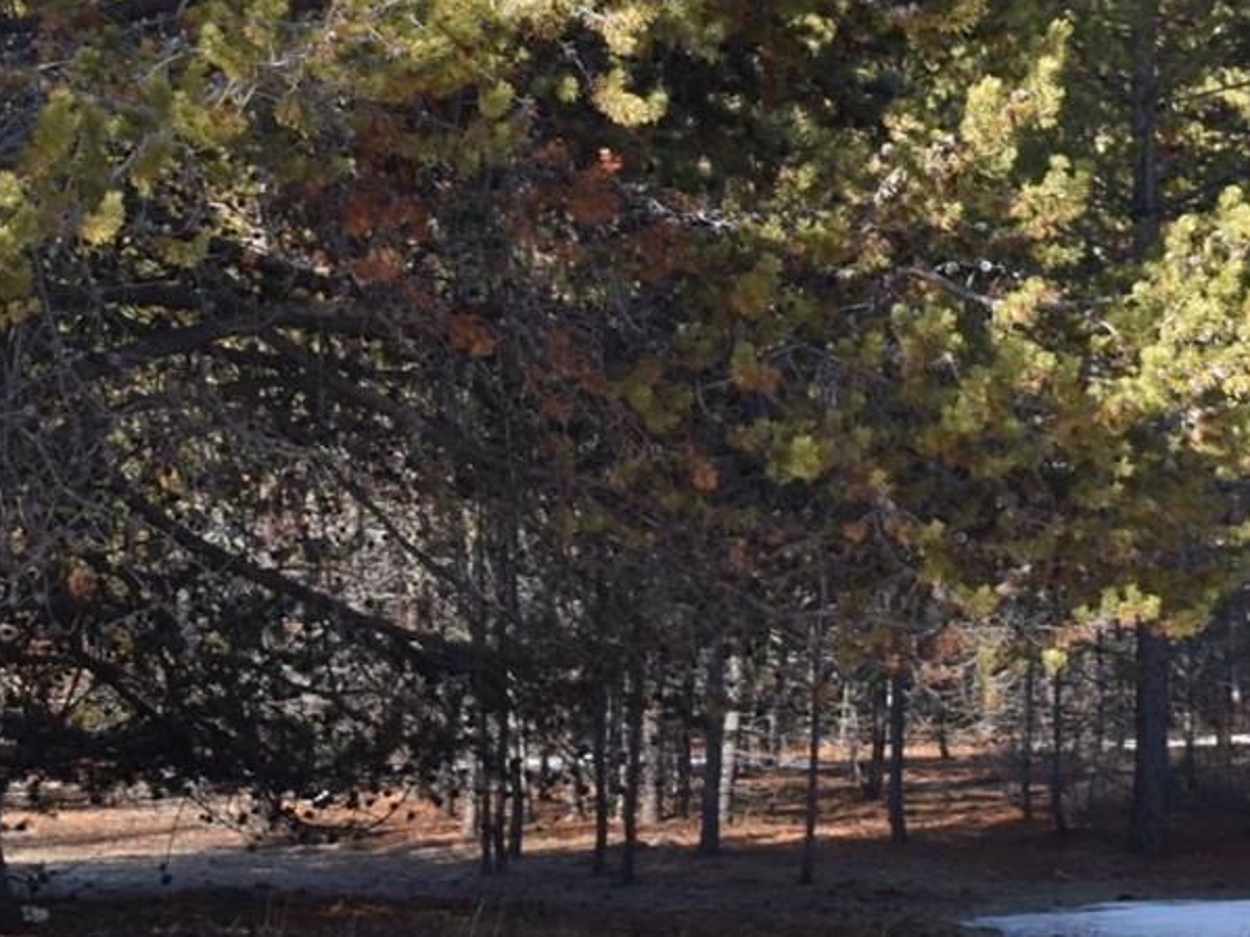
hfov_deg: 16.0
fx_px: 4440
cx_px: 569
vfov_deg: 12.0
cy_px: 136
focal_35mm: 123
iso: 125
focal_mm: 34
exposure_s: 1/200
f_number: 5
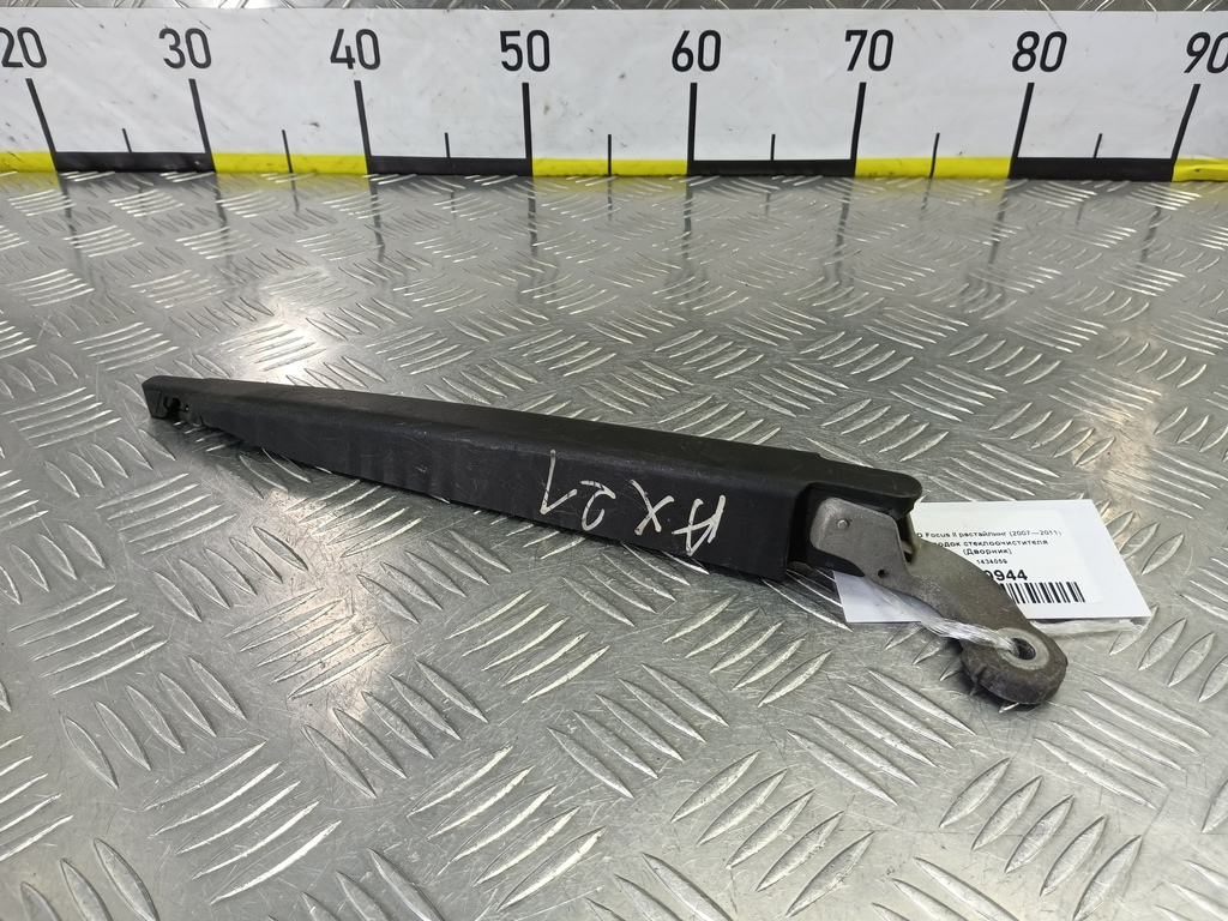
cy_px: 460
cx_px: 614
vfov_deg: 58.9
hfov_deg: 73.9
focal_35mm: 23
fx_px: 816
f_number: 1.6
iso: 121
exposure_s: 1/50
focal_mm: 4.11
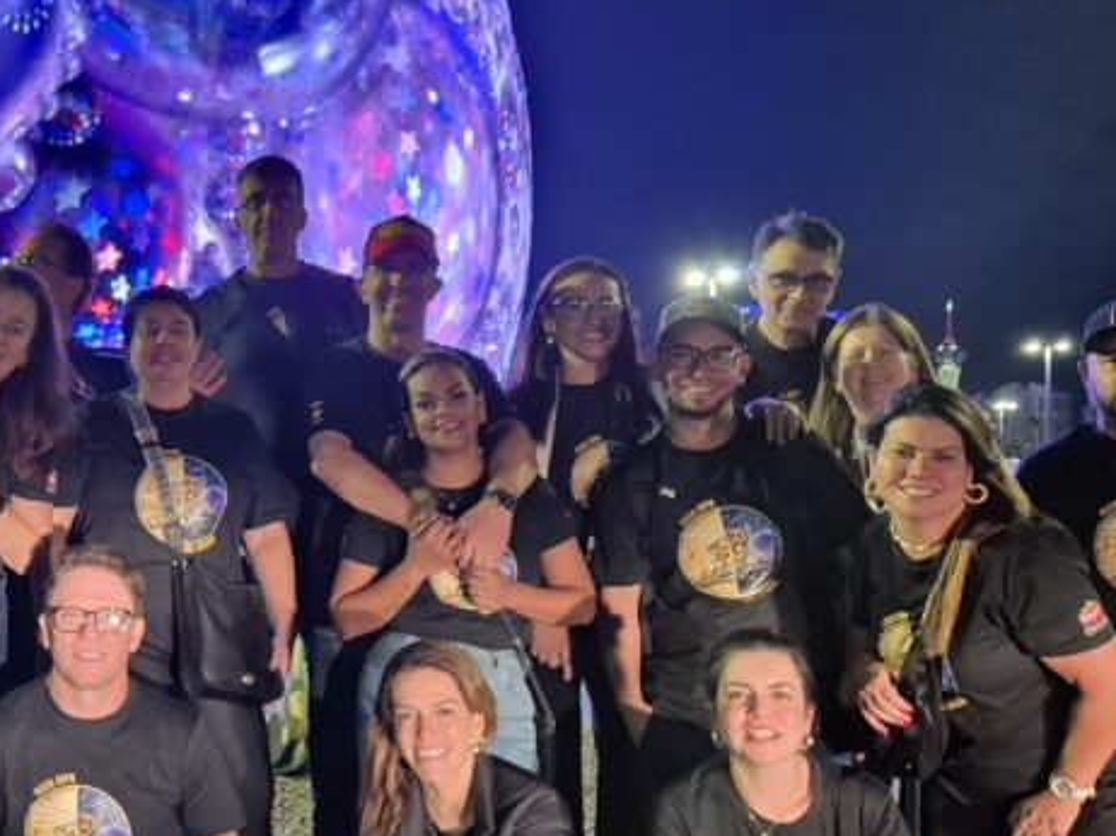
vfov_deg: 28.5
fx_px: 1643
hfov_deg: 34.7
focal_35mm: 51
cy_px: 401
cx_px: 53
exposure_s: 1/120
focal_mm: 5.4
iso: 800
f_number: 1.8
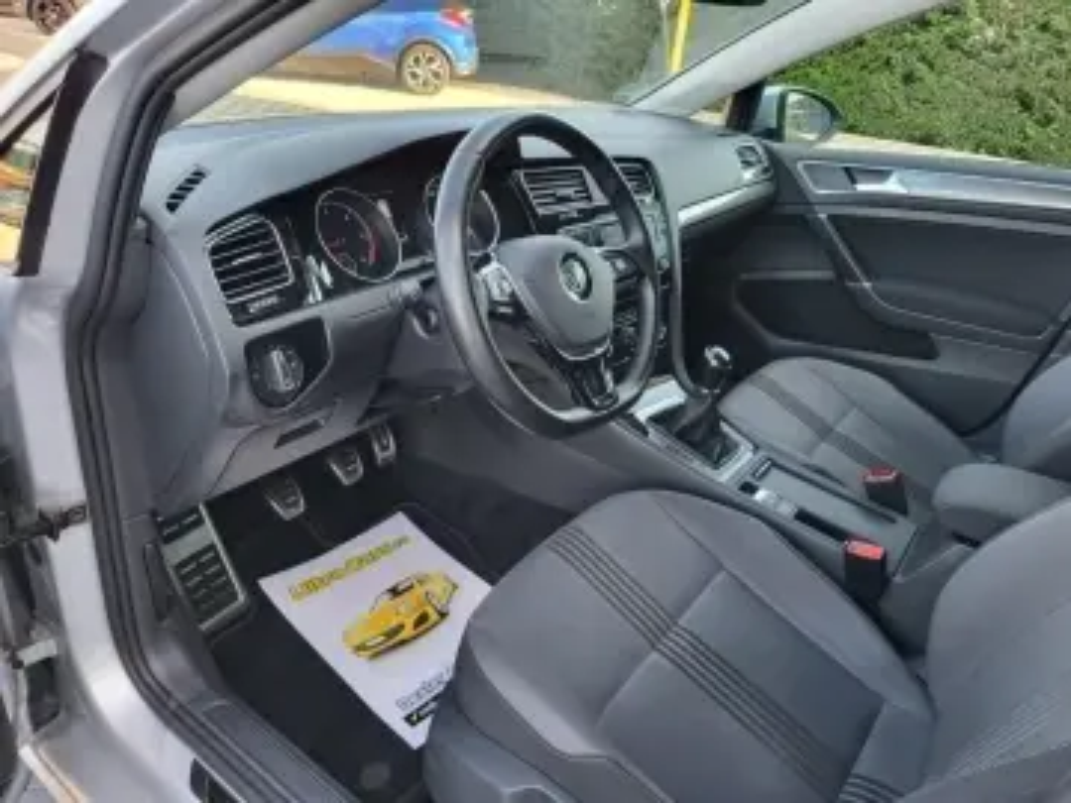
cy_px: 402
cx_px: 536
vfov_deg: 56.8
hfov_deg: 71.6
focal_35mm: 24
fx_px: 743
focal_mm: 5
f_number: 1.8
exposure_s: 1/100
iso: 80
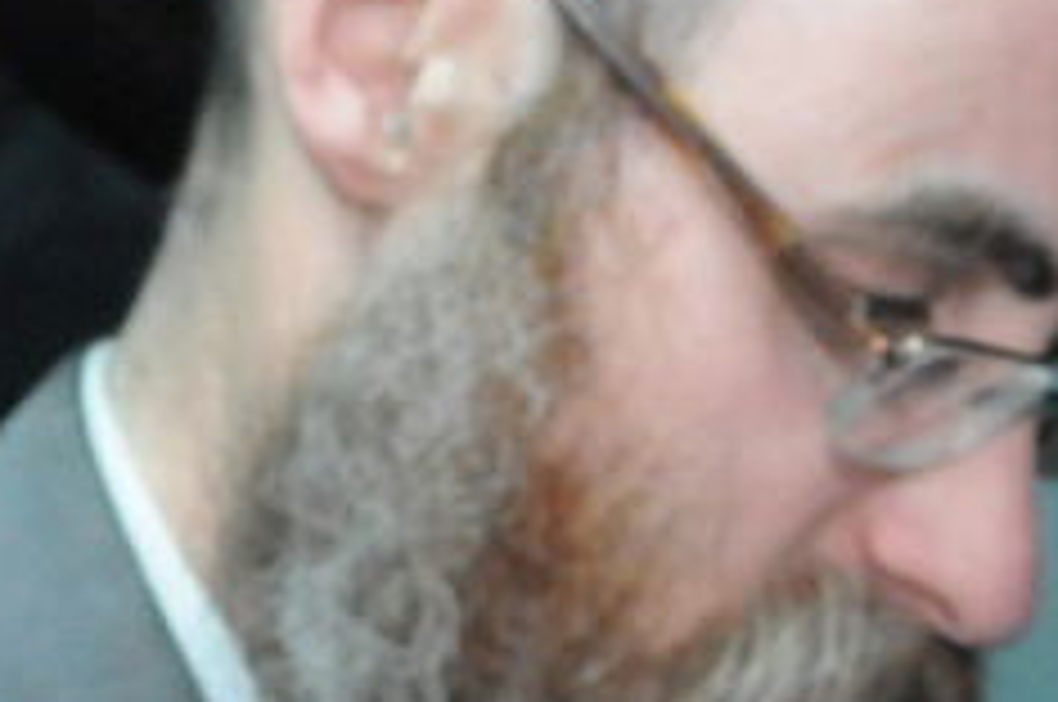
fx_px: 5371
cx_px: 959
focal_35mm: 183
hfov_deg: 11.2
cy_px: 202
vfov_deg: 7.5
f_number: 4.5
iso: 3200
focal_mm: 28
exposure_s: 1/40
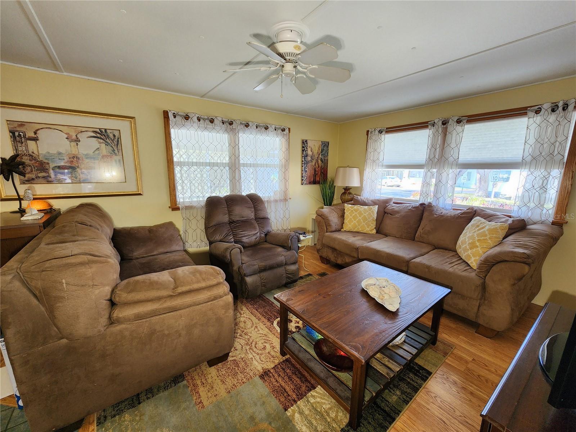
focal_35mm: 13
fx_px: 216
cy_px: 216
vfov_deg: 89.9
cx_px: 288
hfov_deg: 106.2
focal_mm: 2.2
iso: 125
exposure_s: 1/60
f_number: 2.2
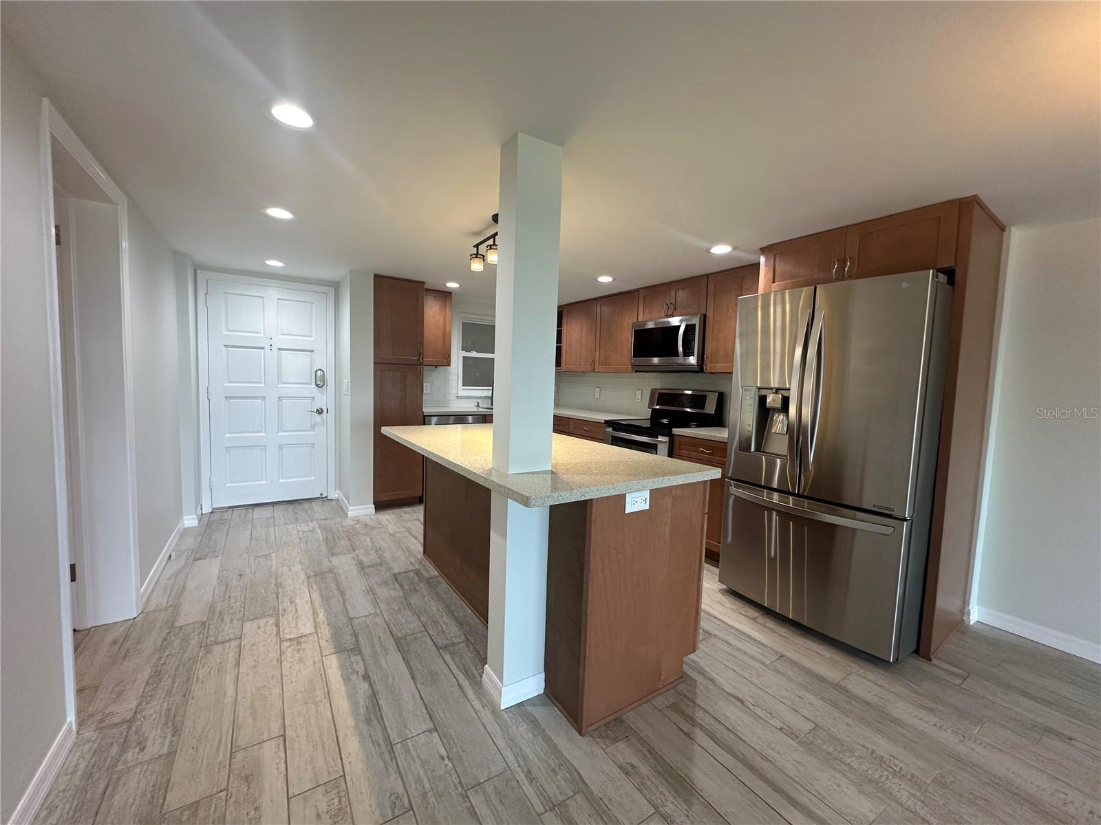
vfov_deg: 85.7
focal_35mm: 14
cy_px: 412
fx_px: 445
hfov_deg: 102.1
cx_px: 550
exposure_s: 1/120
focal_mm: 2.22
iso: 200
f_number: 2.2
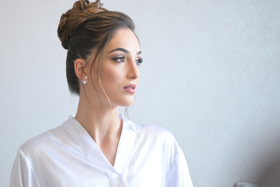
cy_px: 125
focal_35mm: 271
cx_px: 78
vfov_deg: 5.1
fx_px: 2108
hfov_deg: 7.6
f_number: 2.8
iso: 640
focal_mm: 180
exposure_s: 1/200
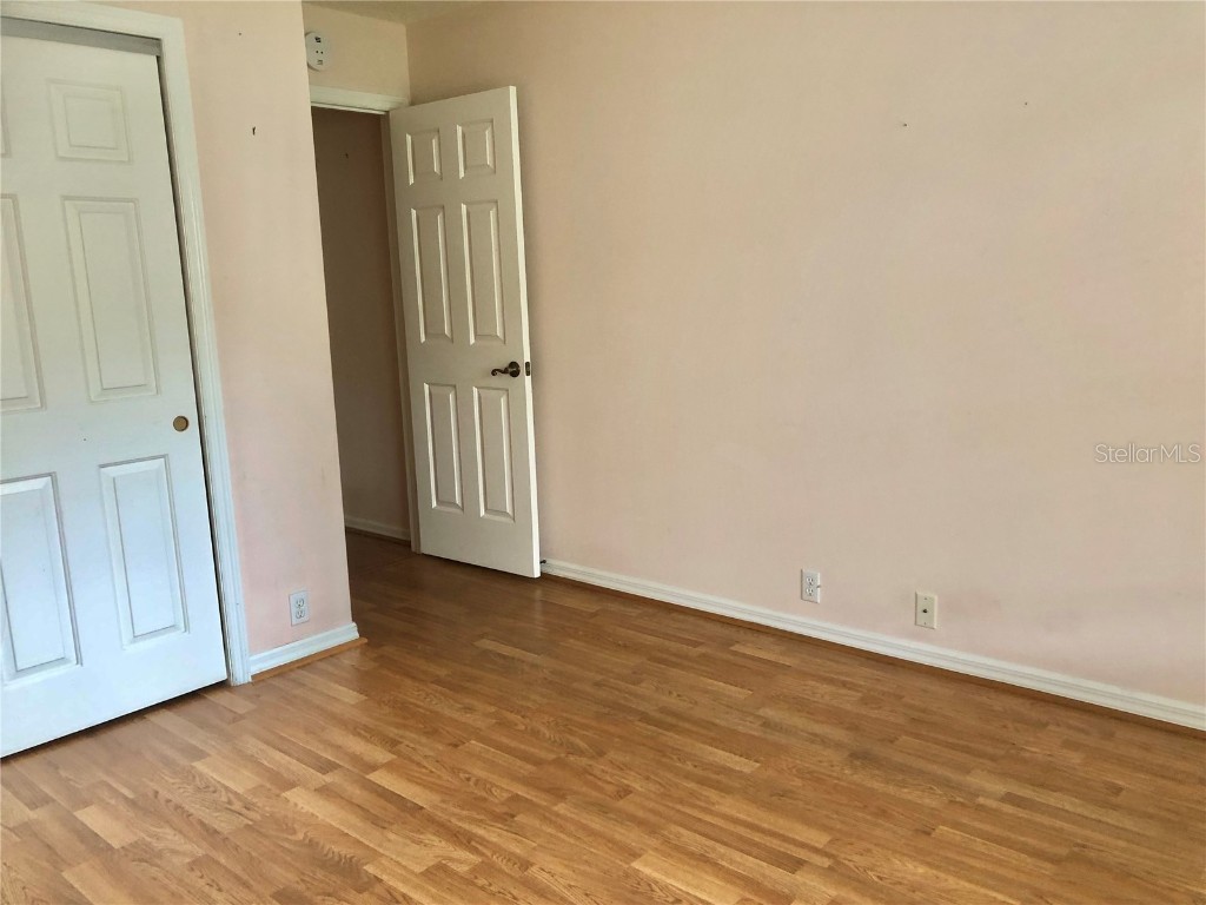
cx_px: 603
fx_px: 976
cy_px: 452
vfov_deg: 49.7
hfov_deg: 63.4
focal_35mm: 28
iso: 40
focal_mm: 3.99
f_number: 1.8
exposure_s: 1/17
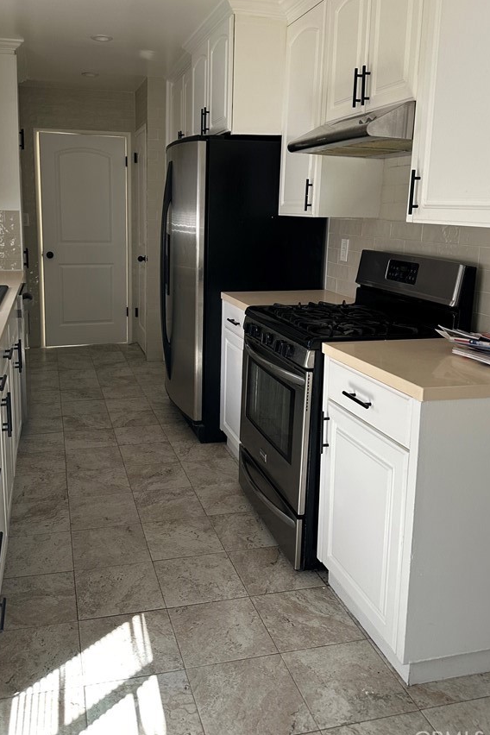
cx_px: 197
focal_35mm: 30
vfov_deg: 61.6
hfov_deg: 43.4
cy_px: 310
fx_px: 612
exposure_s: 1/121
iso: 125
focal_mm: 6.86
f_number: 1.78
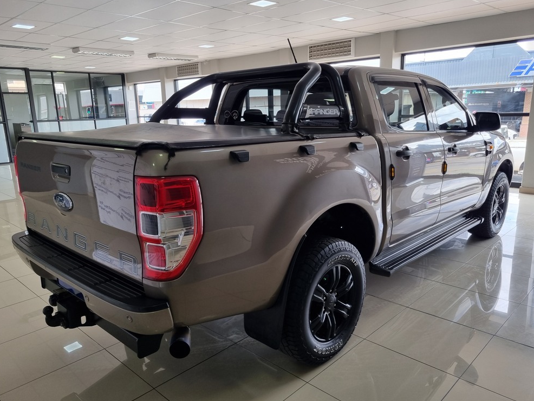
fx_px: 417
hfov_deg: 65.3
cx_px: 262
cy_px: 204
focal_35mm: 27
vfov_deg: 51.4
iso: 64
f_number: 1.8
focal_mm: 5.4
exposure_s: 1/100
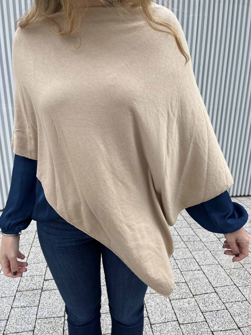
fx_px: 251
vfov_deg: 67.3
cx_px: 126
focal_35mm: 26
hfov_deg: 53.1
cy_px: 168
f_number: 1.6
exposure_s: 1/684
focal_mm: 5.1
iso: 50
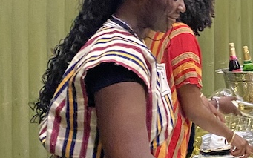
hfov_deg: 19.9
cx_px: 320
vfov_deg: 13.1
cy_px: -35
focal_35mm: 97
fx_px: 669
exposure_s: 1/39
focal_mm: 4.25
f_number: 1.8
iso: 640
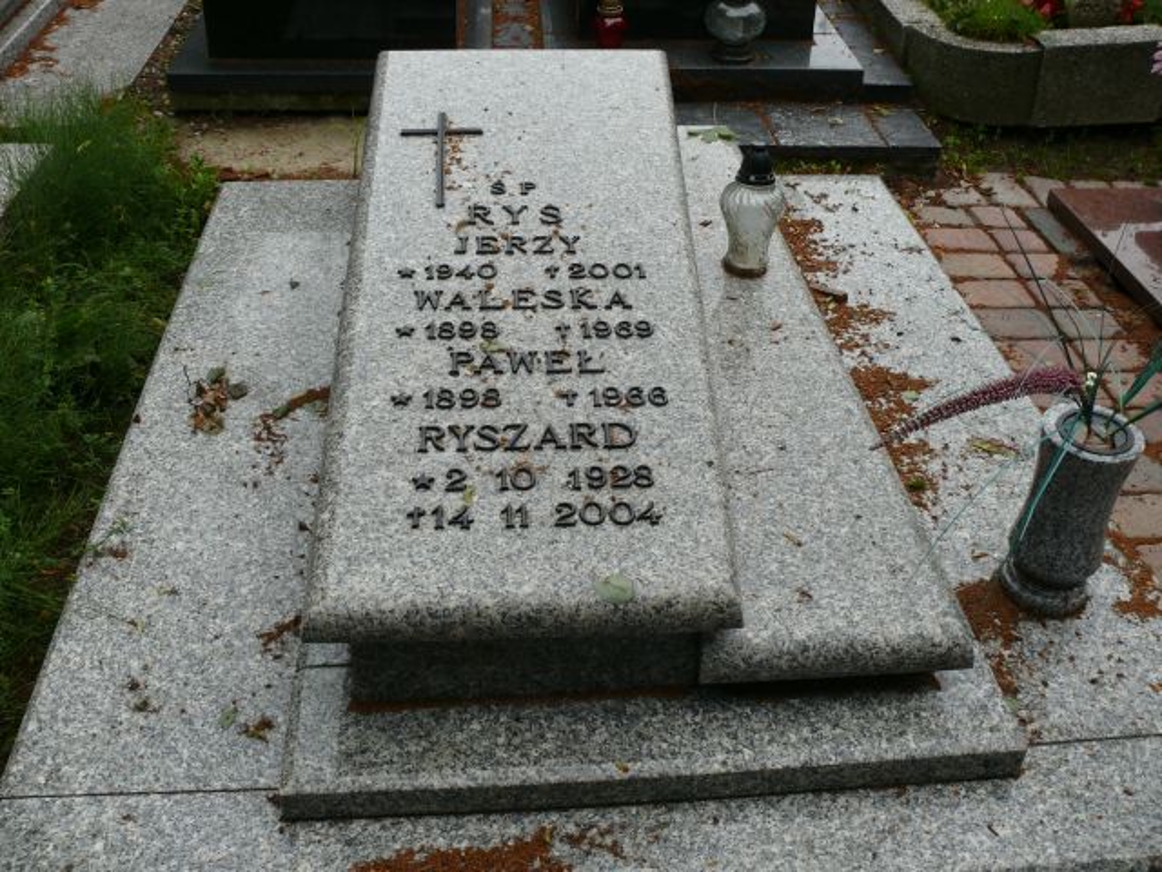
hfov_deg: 52.6
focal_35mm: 35
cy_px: 436
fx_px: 1175
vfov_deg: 40.7
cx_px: 581
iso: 100
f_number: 3.6
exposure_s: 1/125
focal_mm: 7.4
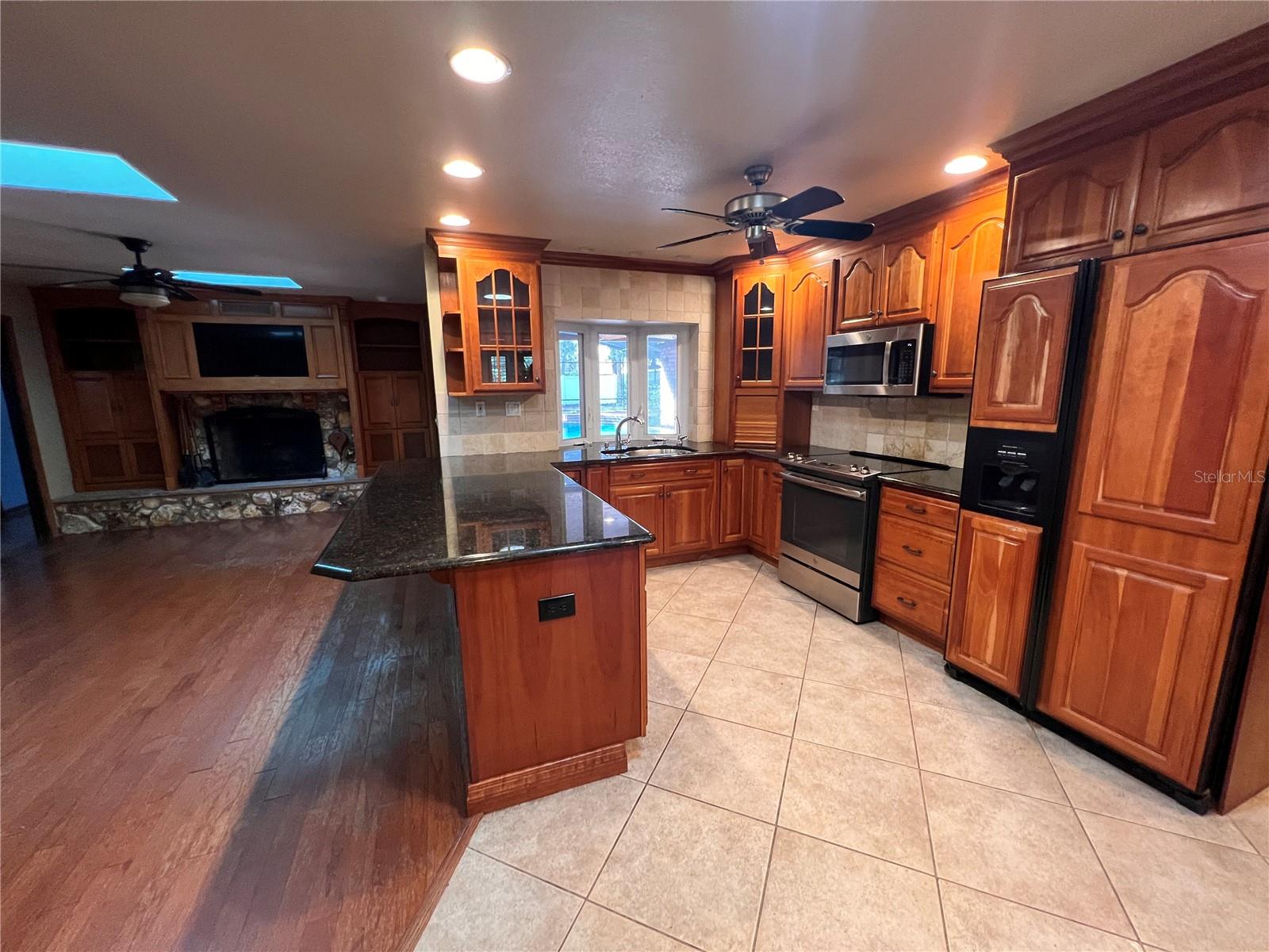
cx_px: 634
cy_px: 476
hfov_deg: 106.2
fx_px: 477
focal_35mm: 13
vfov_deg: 89.9
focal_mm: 1.57
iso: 400
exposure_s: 1/60
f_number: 1.8
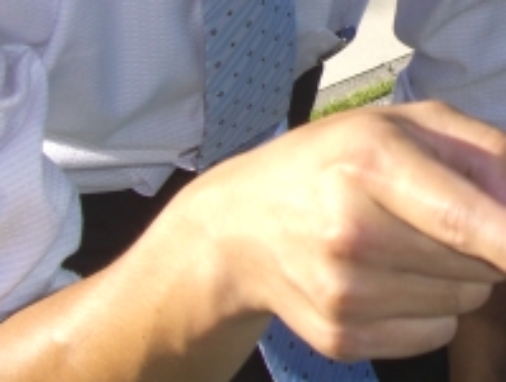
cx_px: 562
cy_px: 5
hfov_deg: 15.7
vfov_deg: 12.1
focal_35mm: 122
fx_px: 1787
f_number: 5.6
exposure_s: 1/160
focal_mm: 7.9
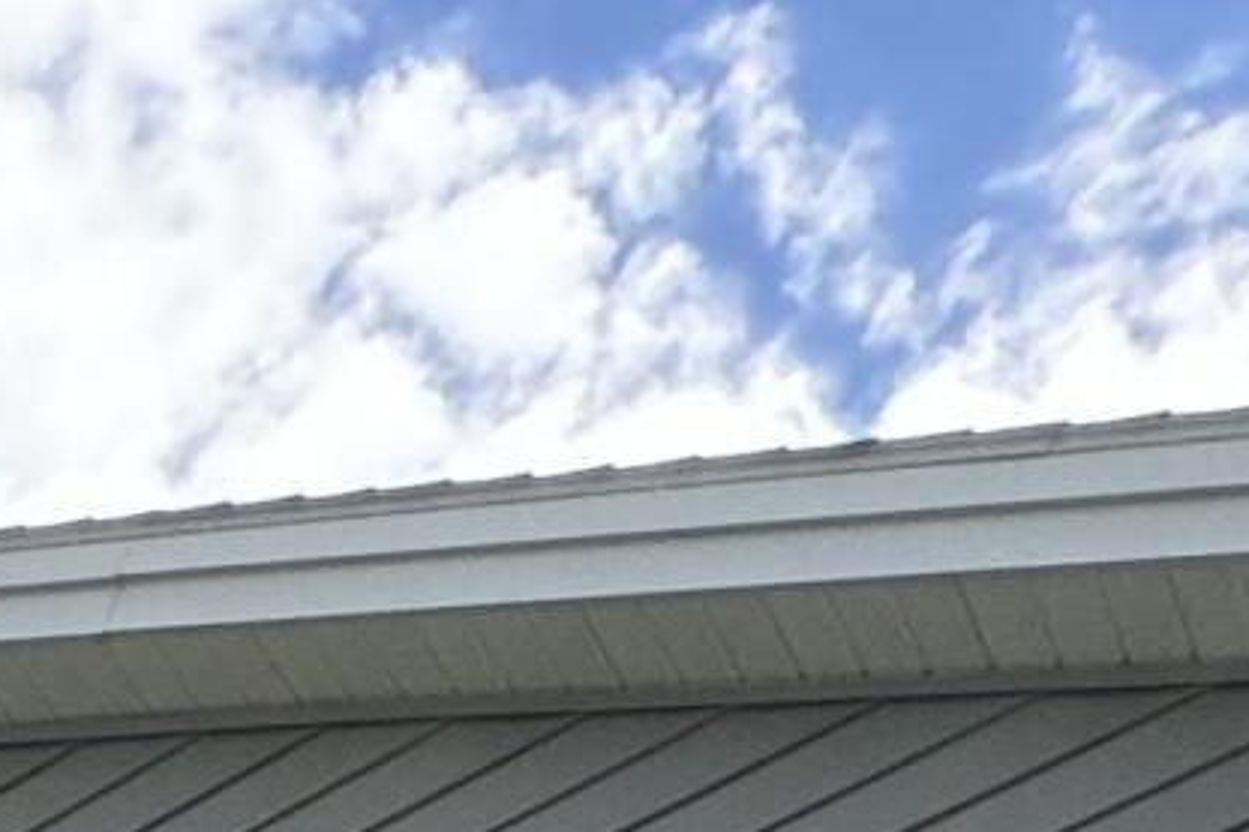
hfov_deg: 16.0
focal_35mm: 105
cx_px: -1111
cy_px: 3376
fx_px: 3641
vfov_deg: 7.9
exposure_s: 1/381
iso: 40
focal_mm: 2.22
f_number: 2.2
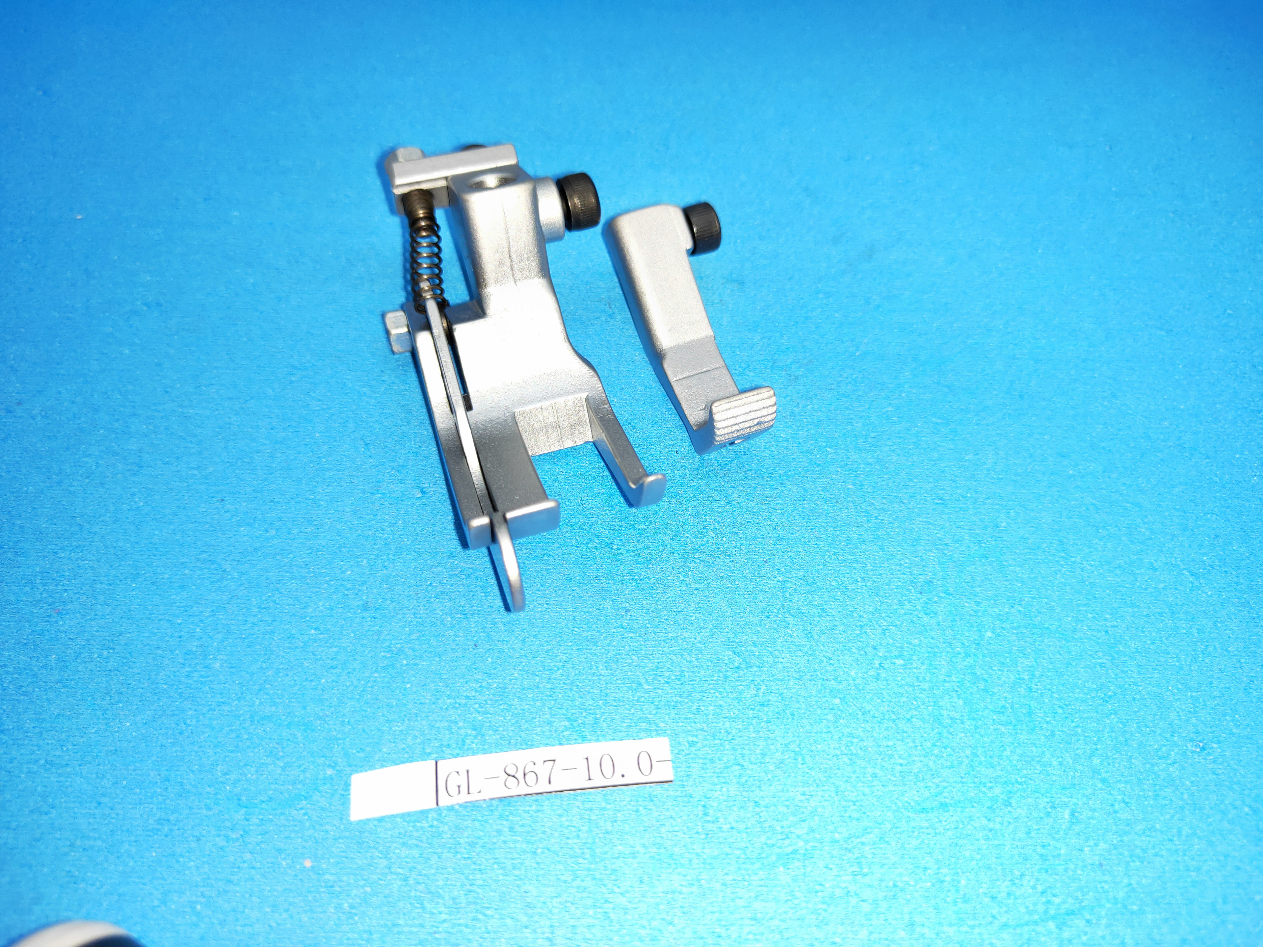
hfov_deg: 73.9
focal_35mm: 23
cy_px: 474
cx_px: 632
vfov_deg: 58.9
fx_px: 839
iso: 100
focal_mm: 3.97
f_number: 1.7
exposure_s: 1/100
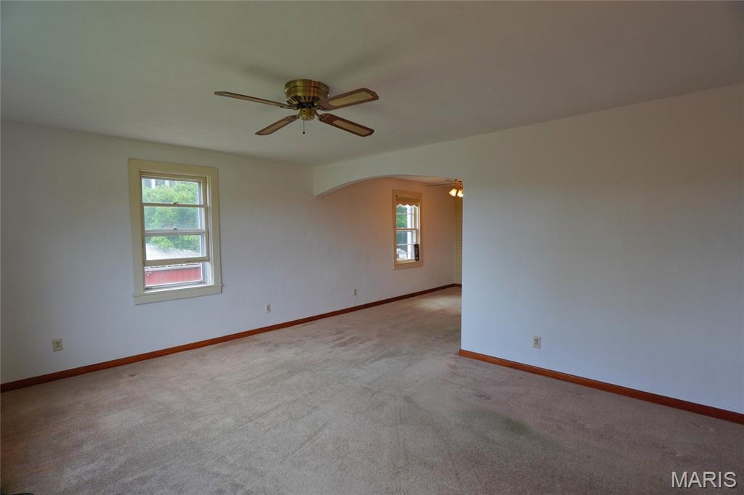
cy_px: 248
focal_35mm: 16
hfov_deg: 95.0
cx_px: 372
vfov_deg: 72.0
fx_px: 341
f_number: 4
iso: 320
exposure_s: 1/160
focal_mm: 11
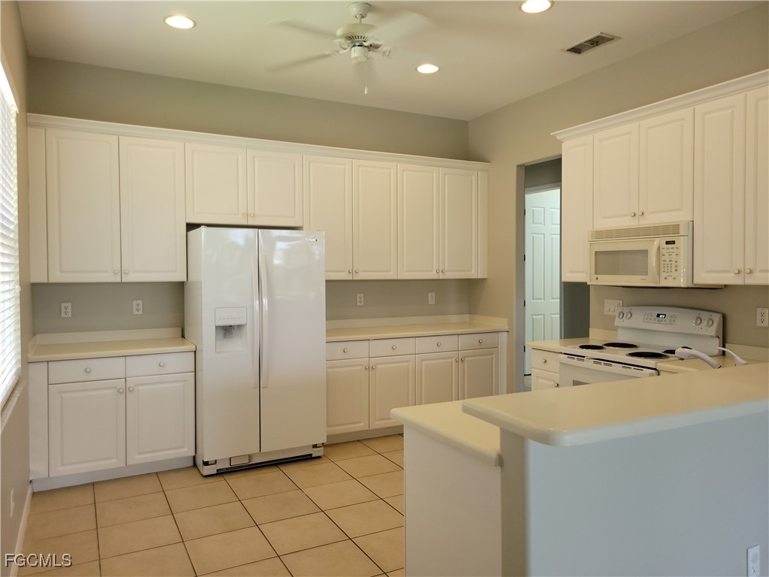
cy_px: 288
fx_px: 578
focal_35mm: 26
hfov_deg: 67.3
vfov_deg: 53.1
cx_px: 384
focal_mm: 5.4
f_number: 1.8
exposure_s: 1/60
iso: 64
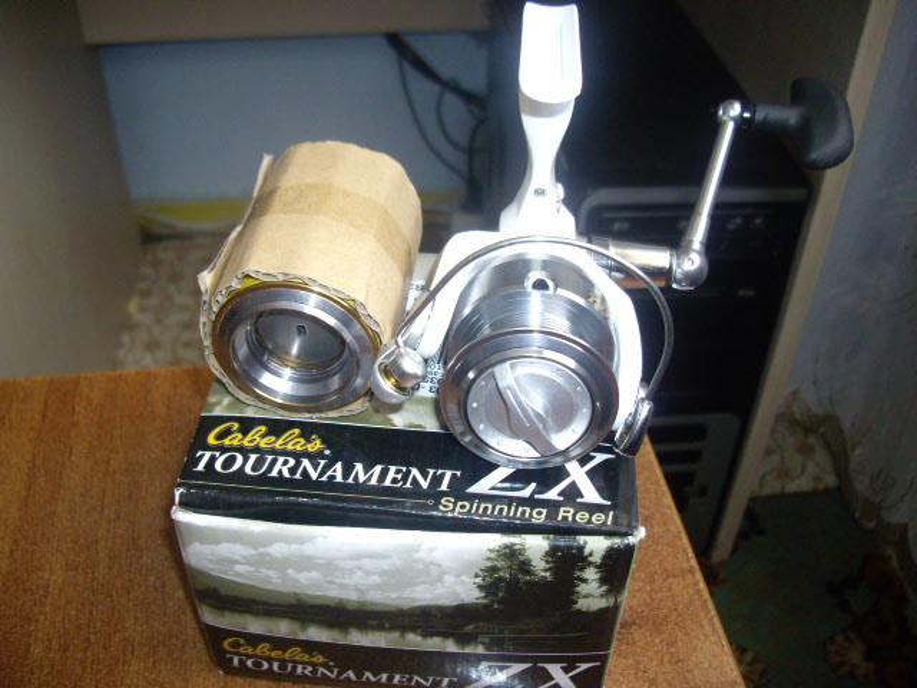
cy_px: 344
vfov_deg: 37.7
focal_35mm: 38
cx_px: 458
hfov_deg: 49.0
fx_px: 1007
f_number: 2.8
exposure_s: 1/40
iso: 400
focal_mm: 7.9
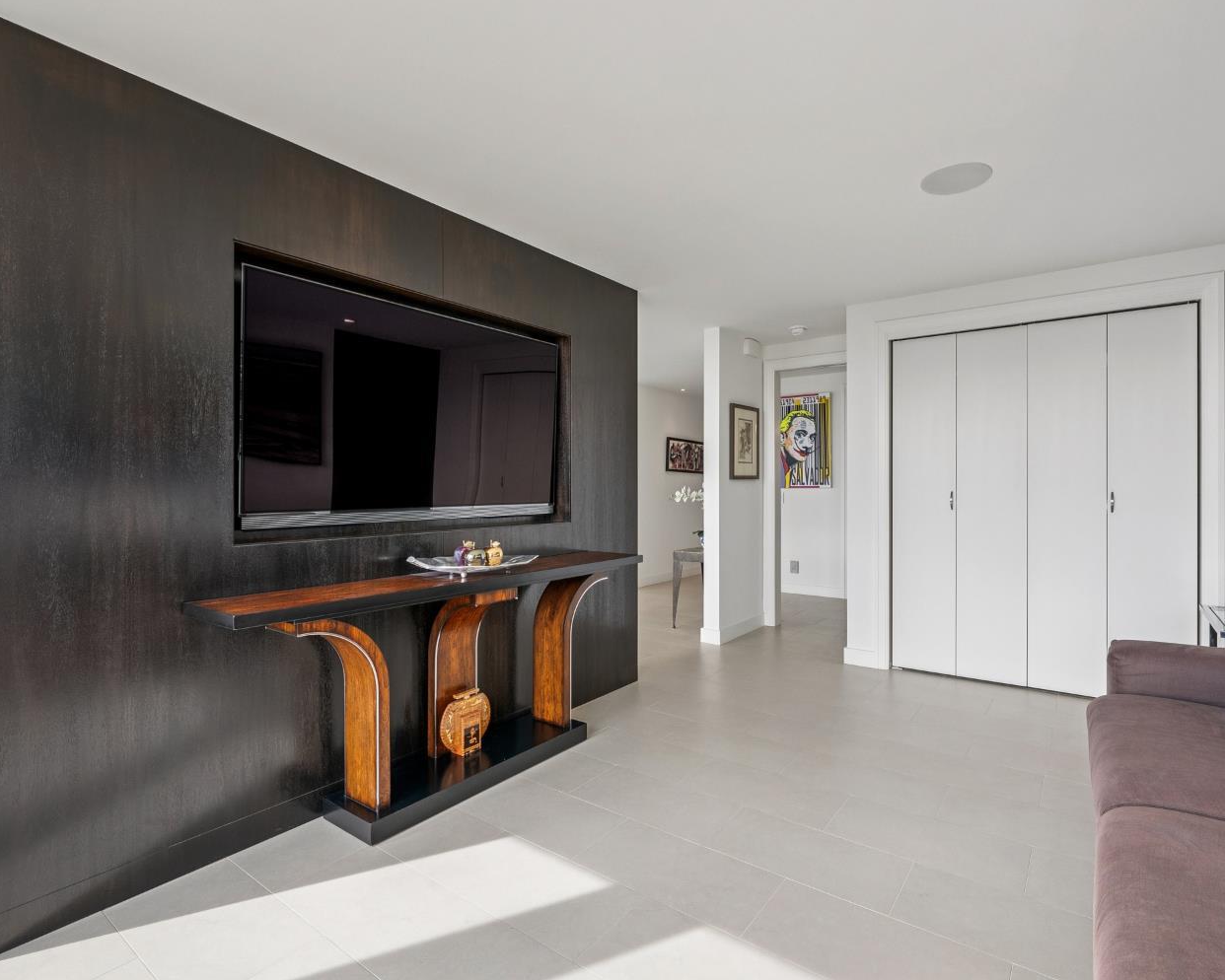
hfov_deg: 89.4
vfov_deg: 77.0
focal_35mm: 17
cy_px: 488
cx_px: 672
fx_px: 616
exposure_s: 1/125
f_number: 8
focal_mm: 15
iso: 640
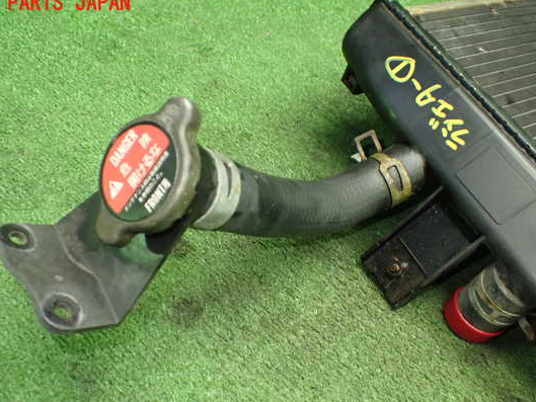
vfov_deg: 41.8
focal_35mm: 34
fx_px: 527
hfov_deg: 53.9
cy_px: 219
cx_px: 250
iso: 800
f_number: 2.3
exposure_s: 1/80
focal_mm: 5.4
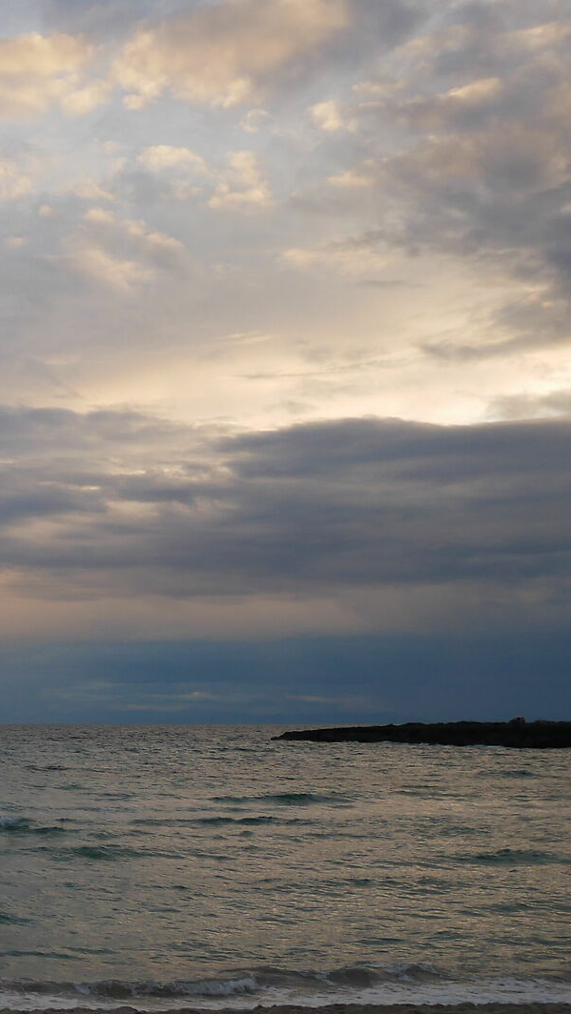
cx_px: -467
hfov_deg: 16.8
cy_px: 569
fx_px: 1587
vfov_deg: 35.4
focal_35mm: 59
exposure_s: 1/320
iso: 200
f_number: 3.5
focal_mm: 12
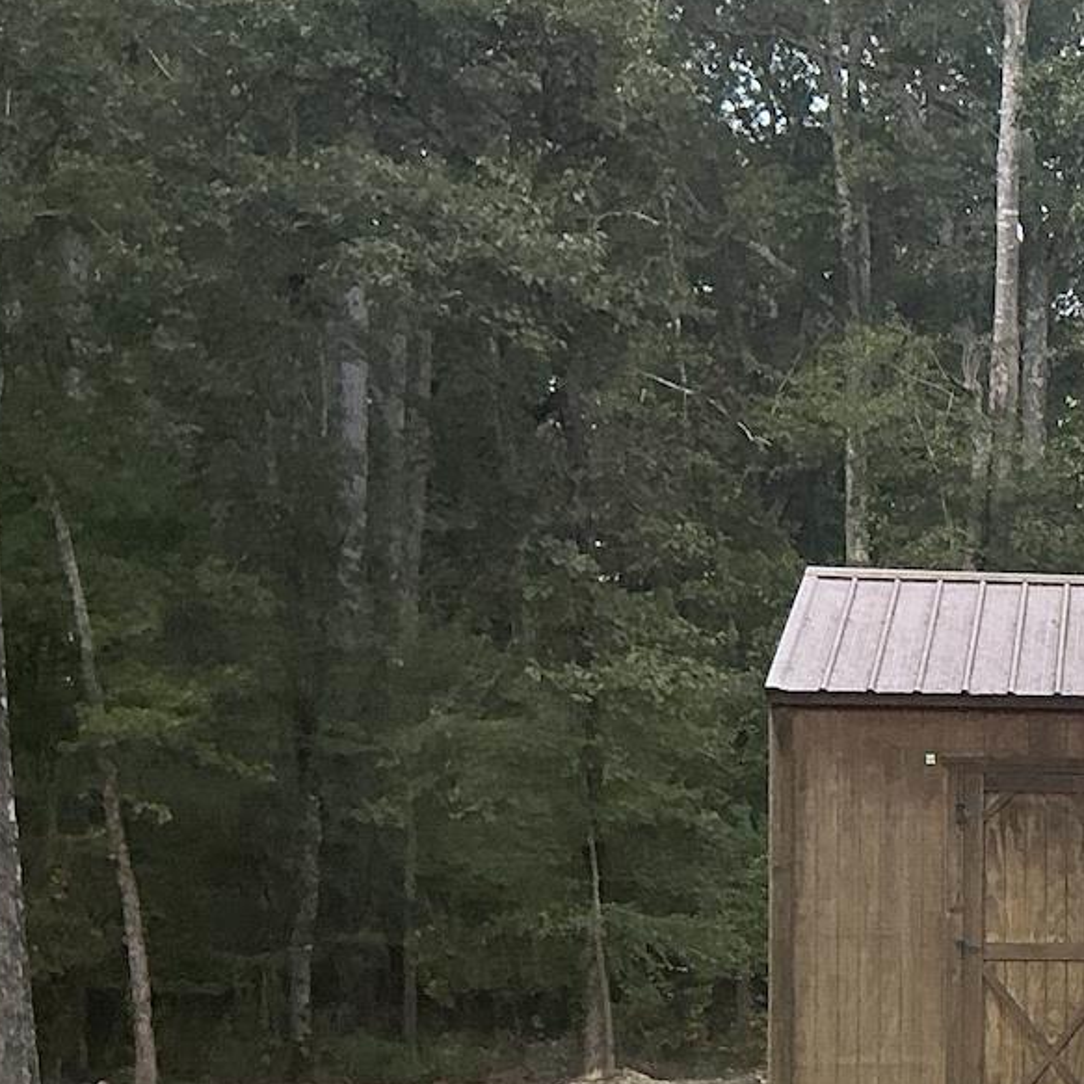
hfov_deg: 17.6
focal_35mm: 87
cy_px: 928
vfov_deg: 19.7
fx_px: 3082
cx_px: 1698
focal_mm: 3
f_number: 1.8
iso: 25
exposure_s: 1/478
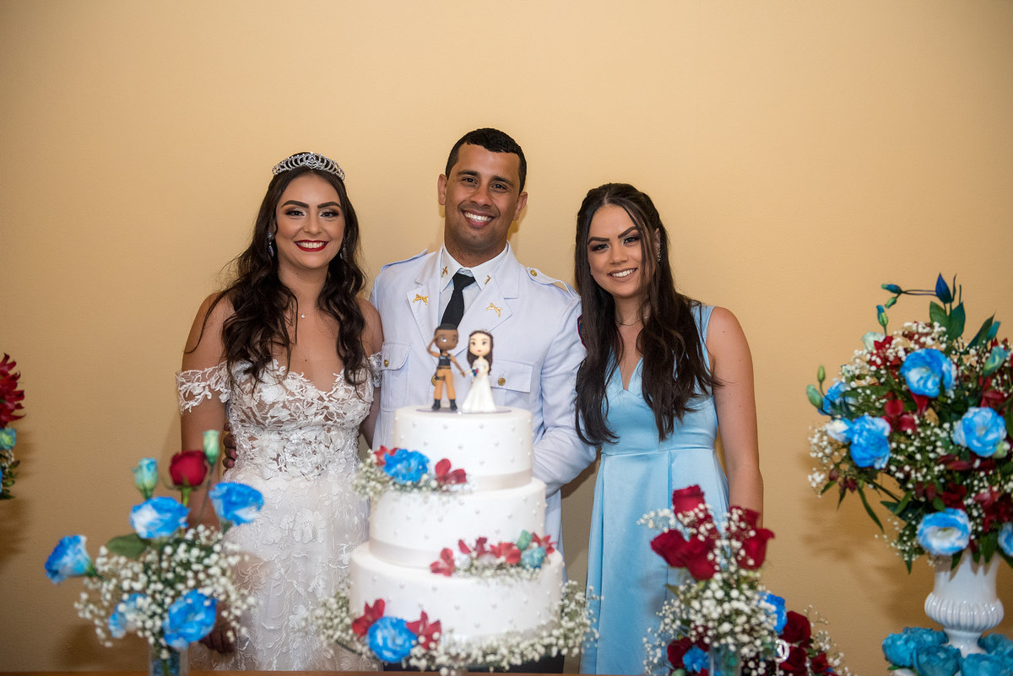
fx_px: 1351
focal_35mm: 48
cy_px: 338
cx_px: 506
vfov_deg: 28.1
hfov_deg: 41.1
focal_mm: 48
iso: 1600
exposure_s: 1/160
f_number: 3.2
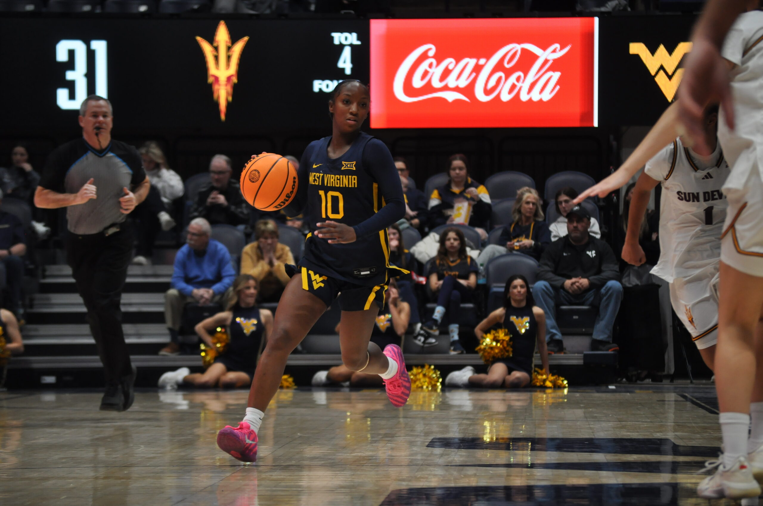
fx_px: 3874
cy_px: 253
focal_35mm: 183
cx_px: 382
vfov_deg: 7.5
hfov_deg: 11.2
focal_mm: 122
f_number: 4.8
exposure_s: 1/500
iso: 900
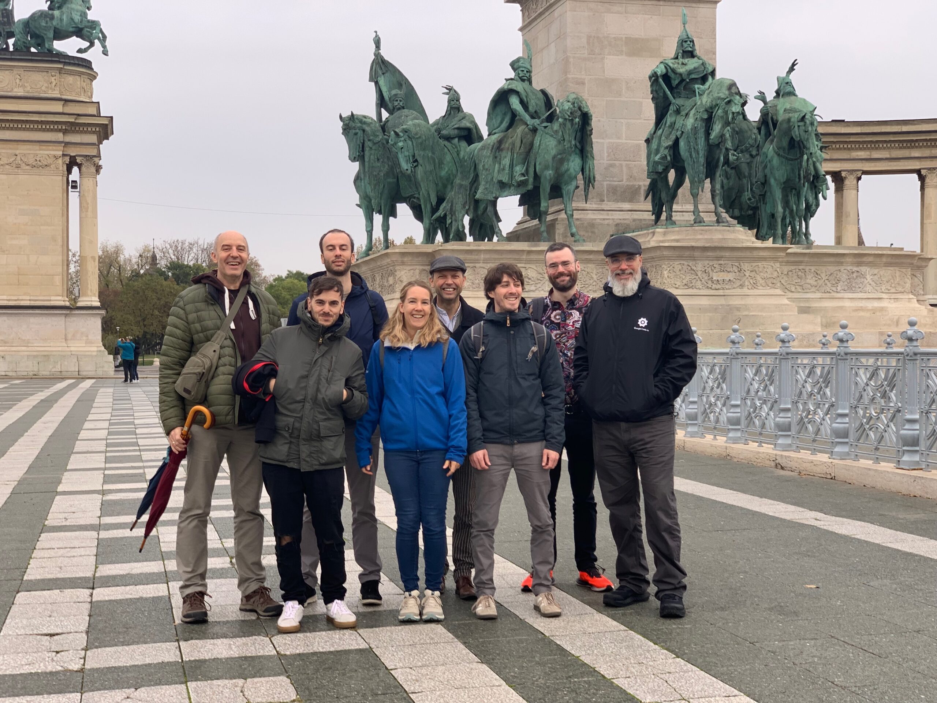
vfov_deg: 28.0
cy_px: 352
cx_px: 468
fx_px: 1408
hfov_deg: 36.8
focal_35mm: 52
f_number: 2.4
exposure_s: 1/62
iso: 16
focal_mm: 6
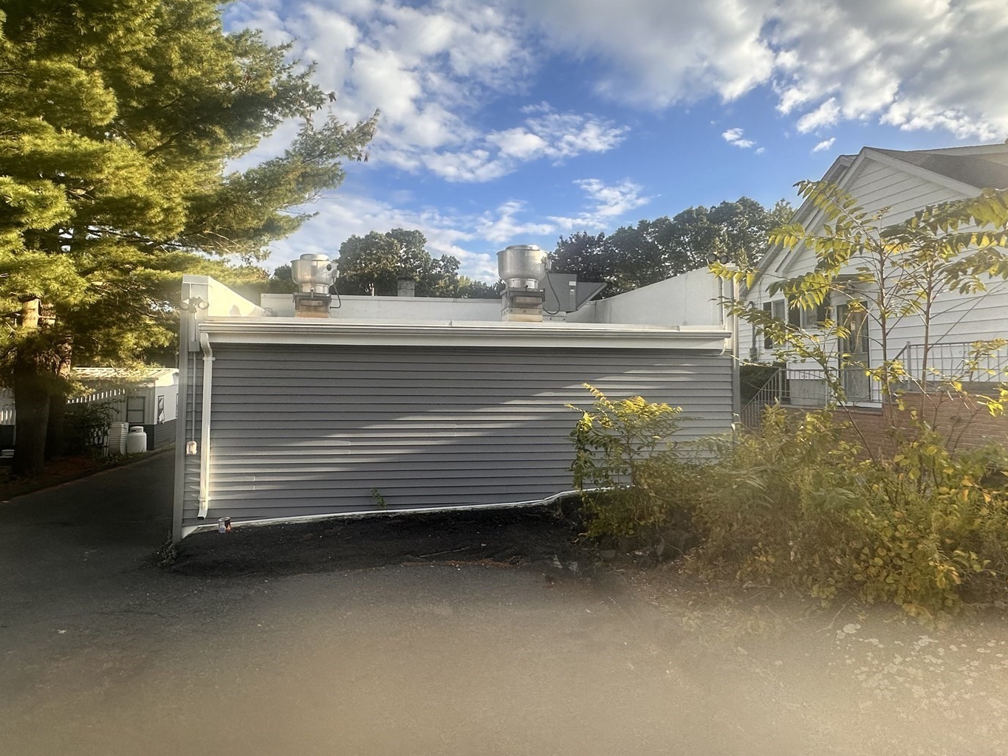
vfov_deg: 63.3
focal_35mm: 21
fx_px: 612
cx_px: 470
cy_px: 341
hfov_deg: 78.9
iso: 40
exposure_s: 1/729
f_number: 2.2
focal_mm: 2.22
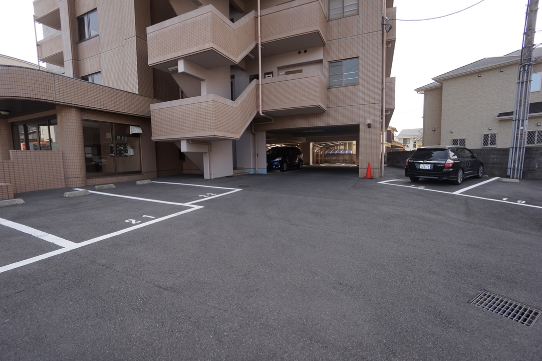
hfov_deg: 100.4
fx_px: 226
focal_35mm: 15
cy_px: 180
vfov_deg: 77.3
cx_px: 271
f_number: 5
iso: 100
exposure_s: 1/200
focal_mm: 10
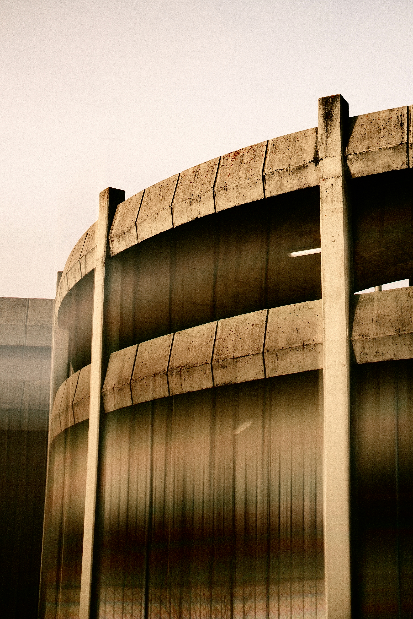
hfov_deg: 25.5
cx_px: 206
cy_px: 310
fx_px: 912
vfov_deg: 37.5
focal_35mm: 53
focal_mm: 35
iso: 200
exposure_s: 1/8000
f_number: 1.4
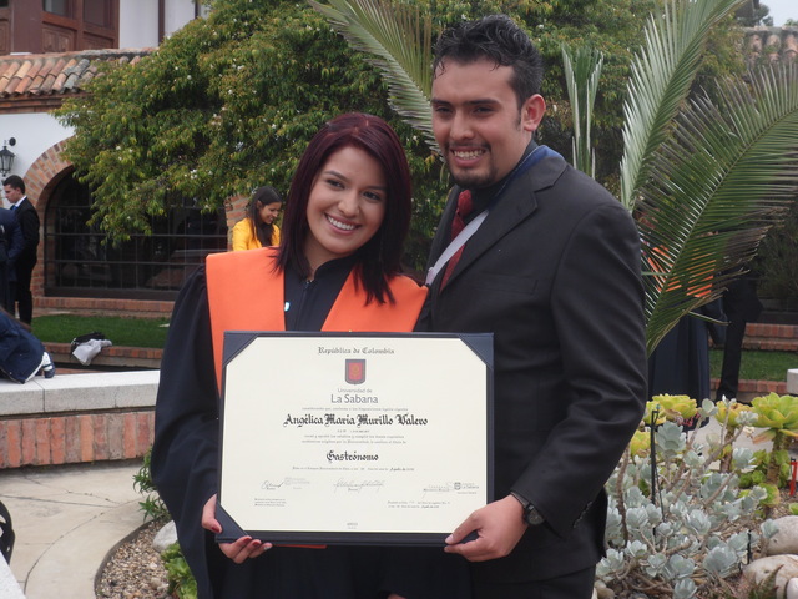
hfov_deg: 38.2
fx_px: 1153
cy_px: 300
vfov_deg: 29.1
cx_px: 399
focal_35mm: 50
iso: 80
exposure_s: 1/180
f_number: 4.7
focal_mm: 9.3
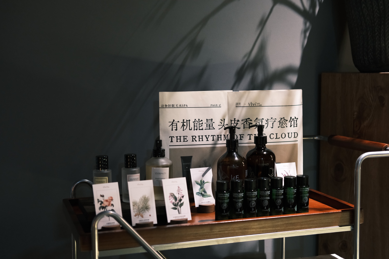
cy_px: 130
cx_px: 194
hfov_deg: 37.5
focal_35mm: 53
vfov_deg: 25.5
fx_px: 573
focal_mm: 35
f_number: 2
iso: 2500
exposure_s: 1/105
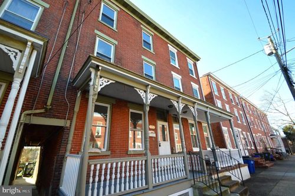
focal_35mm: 15
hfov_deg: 100.4
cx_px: 148
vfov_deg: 77.3
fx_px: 123
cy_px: 98
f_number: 5.6
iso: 160
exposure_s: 1/125
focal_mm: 10
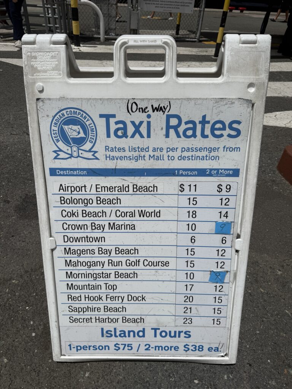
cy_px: 194
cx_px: 146
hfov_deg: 56.8
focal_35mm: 24
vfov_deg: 71.6
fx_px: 270
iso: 64
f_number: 1.78
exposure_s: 1/17544
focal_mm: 6.76
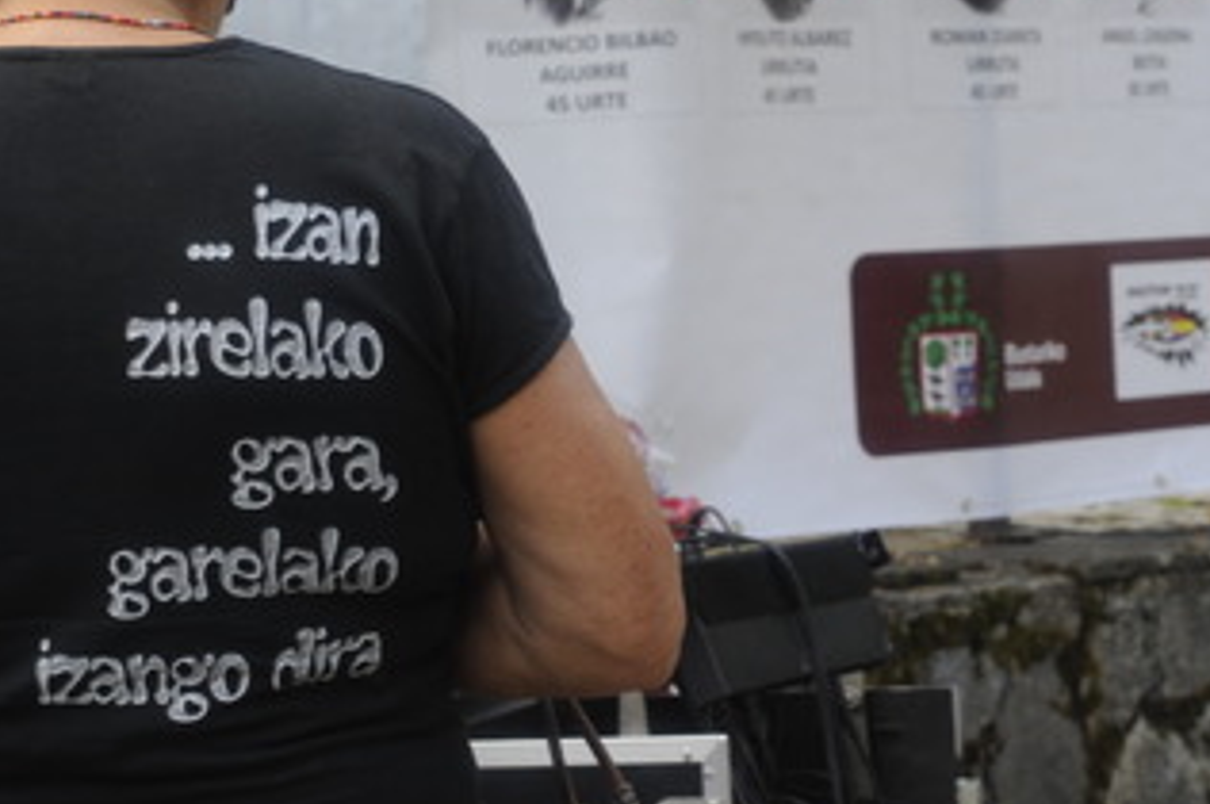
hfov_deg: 12.7
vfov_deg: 8.5
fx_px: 5406
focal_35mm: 161
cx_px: 869
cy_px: 316
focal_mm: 70
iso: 400
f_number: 11
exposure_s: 1/80
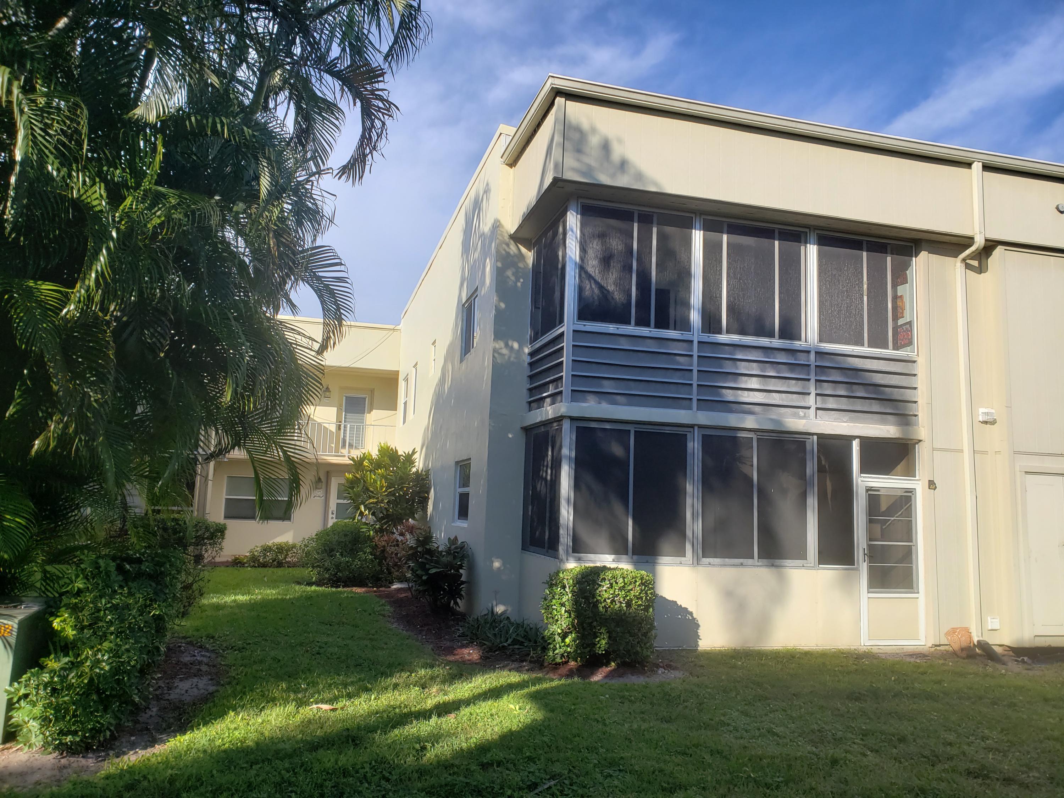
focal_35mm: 26
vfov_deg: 53.1
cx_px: 532
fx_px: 799
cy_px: 399
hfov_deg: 67.3
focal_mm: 4.3
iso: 50
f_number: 2.4
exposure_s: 1/1111
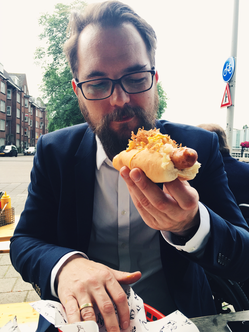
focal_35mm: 29
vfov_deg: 61.7
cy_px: 166
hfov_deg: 48.2
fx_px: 278
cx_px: 124
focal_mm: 4.15
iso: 25
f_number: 2.2
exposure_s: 1/409
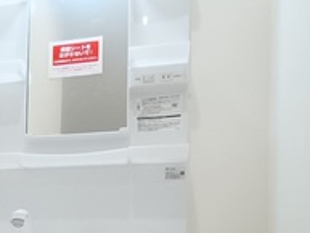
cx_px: -16
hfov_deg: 30.3
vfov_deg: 23.8
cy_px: 250
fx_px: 520
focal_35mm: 58
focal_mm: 1.68
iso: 250
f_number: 2.2
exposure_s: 1/60
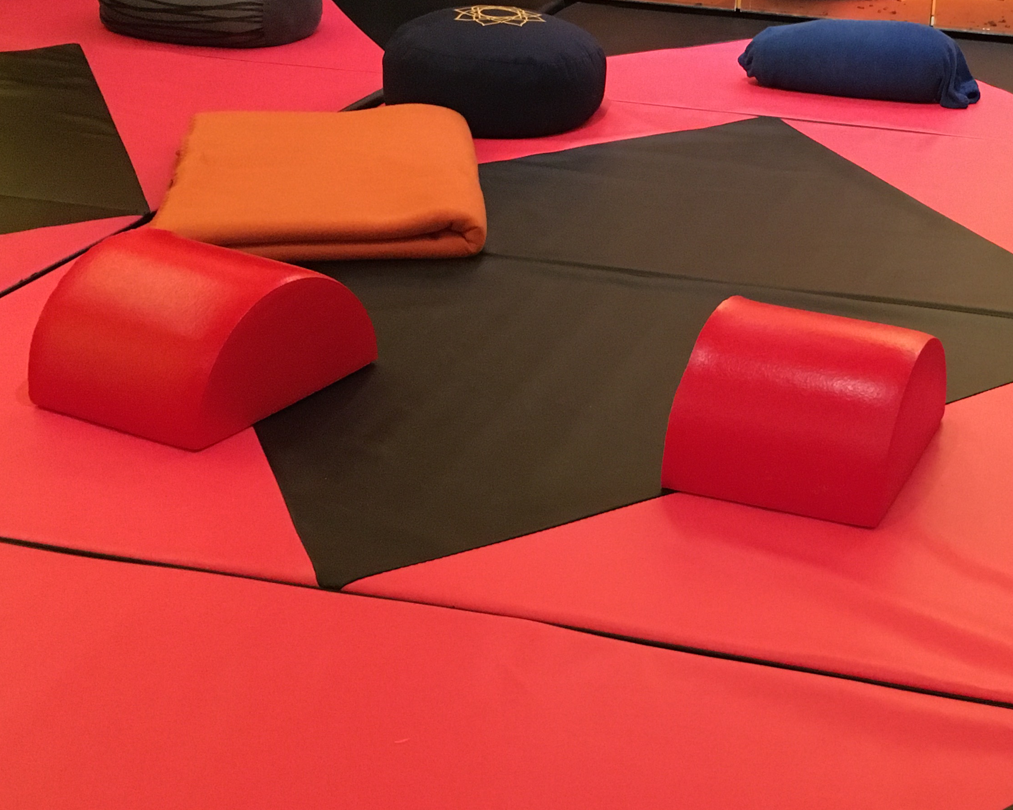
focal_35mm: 51
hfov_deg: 35.5
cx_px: 806
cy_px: 375
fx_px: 1529
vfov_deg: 29.7
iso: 320
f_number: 2.2
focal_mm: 4.15
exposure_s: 1/17
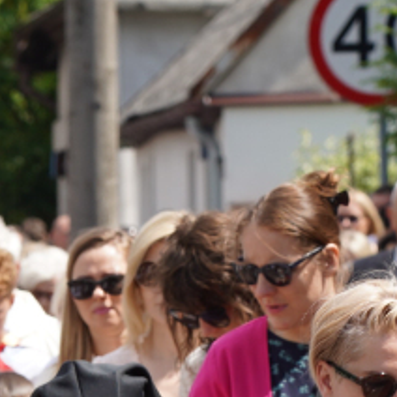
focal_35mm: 547
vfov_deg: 3.2
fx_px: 7098
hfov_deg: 3.2
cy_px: 568
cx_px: -189
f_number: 6.3
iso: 100
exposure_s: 1/250
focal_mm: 105
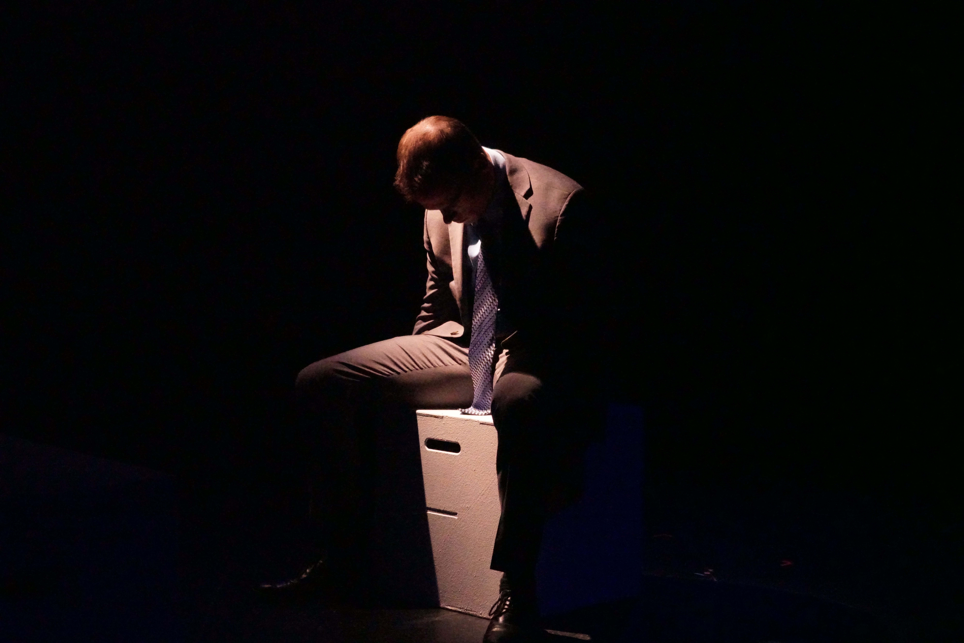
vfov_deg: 19.7
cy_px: 322
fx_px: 1848
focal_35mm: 69
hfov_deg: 29.2
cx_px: 482
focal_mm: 69
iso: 40000
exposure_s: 1/400
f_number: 5
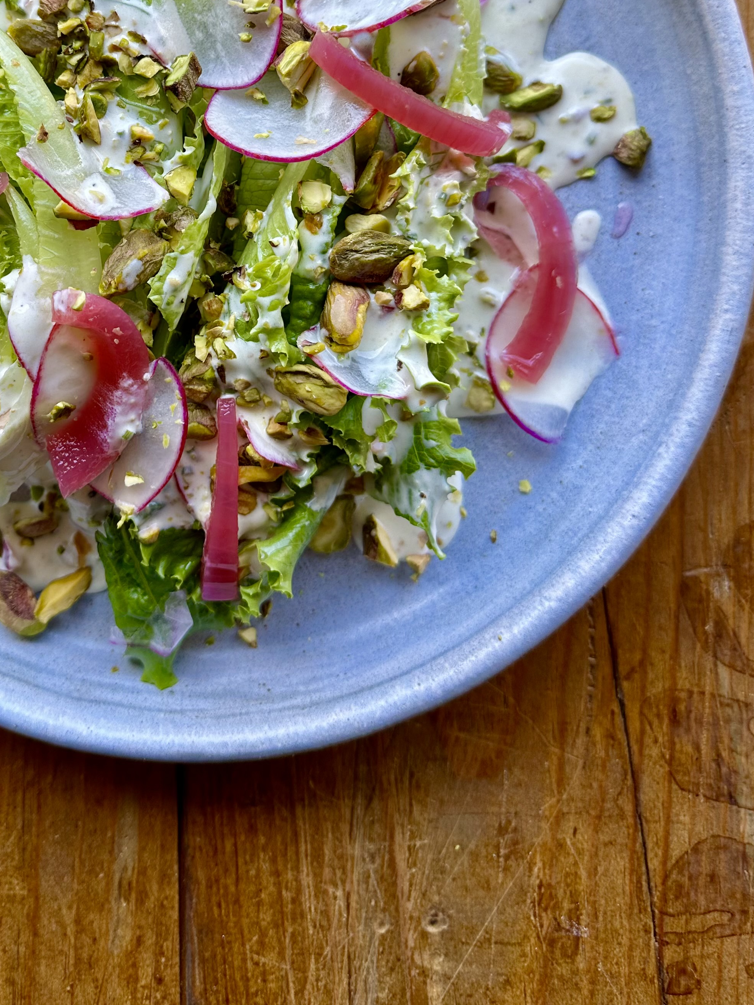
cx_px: 199
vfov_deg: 48.1
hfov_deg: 37.8
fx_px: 1074
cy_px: 243
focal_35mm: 37
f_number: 1.78
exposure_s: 1/237
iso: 64
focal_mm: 6.86
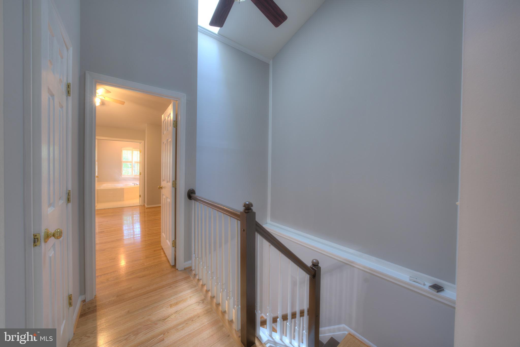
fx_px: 173
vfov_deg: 90.0
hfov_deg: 112.6
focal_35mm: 12
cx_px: 260
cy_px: 174
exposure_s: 1
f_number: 9
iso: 100
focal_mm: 12
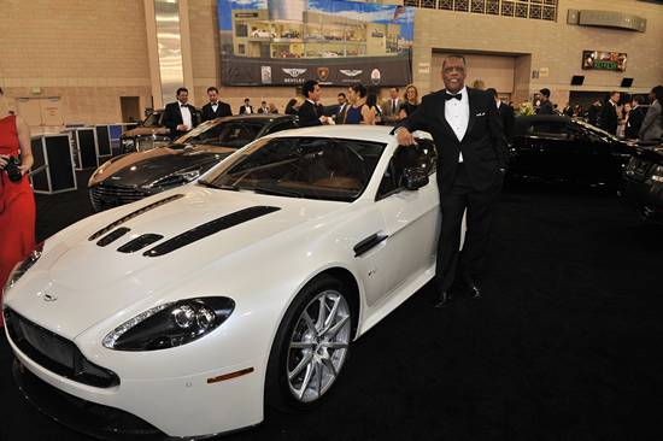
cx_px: 332
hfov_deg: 73.8
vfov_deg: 53.1
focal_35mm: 24
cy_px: 220
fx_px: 442
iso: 1250
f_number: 9
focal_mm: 24
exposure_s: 1/40
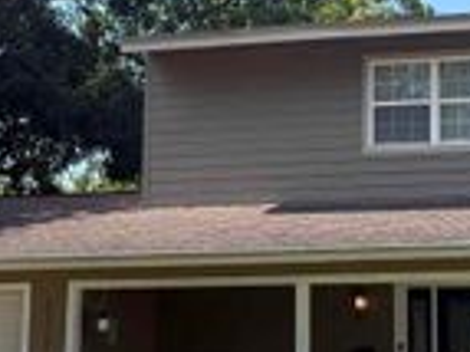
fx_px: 1140
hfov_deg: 23.0
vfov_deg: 17.5
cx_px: 368
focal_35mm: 84
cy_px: 146
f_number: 1.78
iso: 80
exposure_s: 1/2703
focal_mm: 6.76
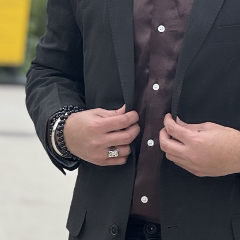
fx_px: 1639
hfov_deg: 8.3
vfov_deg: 8.3
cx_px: 257
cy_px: -54
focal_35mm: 209
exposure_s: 1/100
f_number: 2.8
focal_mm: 9
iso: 25
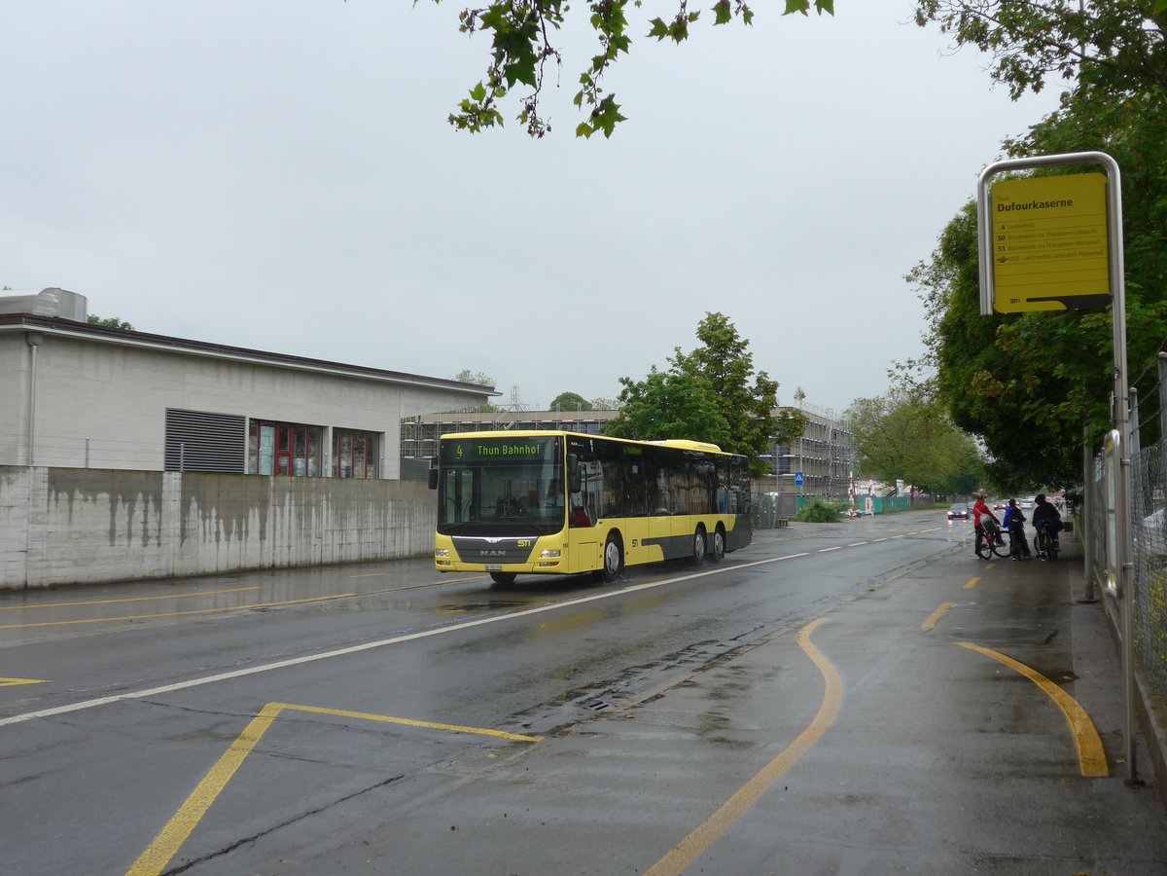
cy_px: 438
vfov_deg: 36.8
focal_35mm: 39
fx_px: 1315
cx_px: 584
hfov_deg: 47.9
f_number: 2.8
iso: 80
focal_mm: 8
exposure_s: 1/640
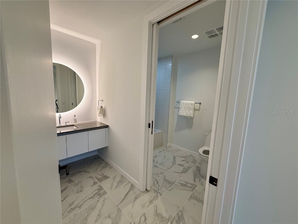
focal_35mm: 14
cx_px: 149
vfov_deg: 85.7
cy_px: 112
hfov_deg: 102.1
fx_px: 121
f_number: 2.2
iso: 80
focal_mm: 2.22
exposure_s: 1/120
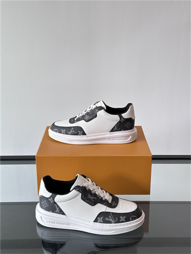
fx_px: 353
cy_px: 127
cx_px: 96
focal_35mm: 48
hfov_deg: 30.3
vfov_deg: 39.6
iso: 50
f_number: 1.78
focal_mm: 6.86
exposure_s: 1/121
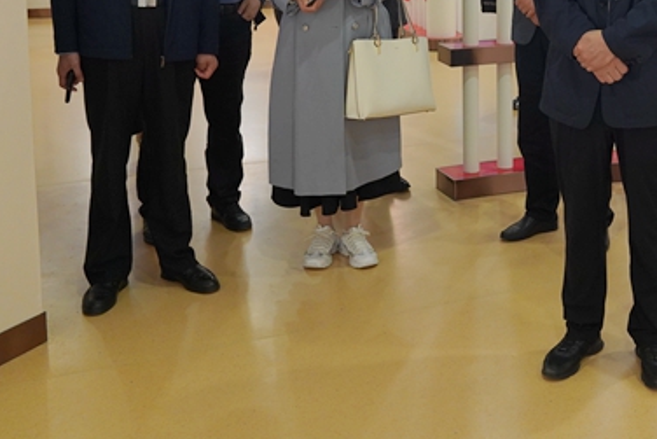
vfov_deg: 25.0
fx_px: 931
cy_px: -18
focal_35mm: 51
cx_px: 654
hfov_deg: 35.3
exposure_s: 1/160
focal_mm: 24
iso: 1600
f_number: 4
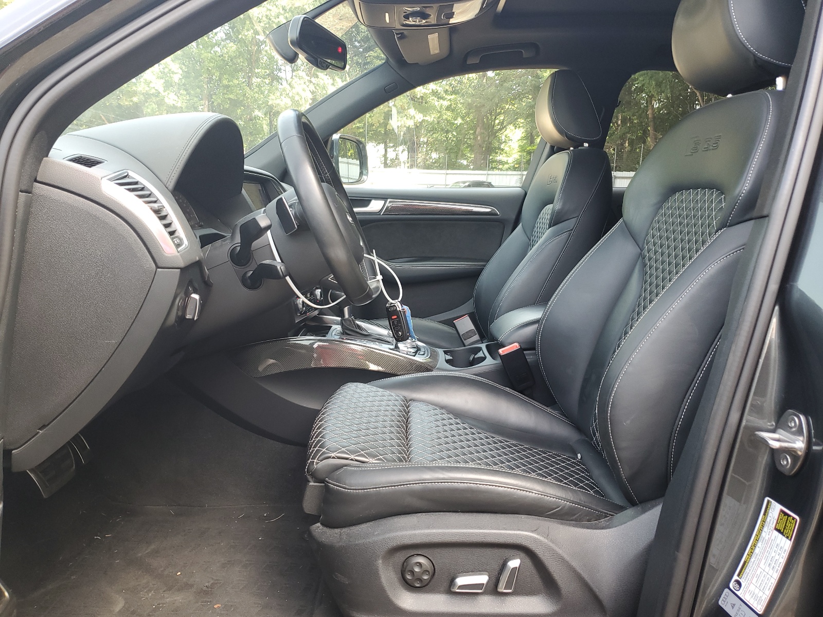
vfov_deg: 53.1
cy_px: 308
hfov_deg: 67.3
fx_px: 618
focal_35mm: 26
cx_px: 412
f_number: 1.5
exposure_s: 1/120
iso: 64
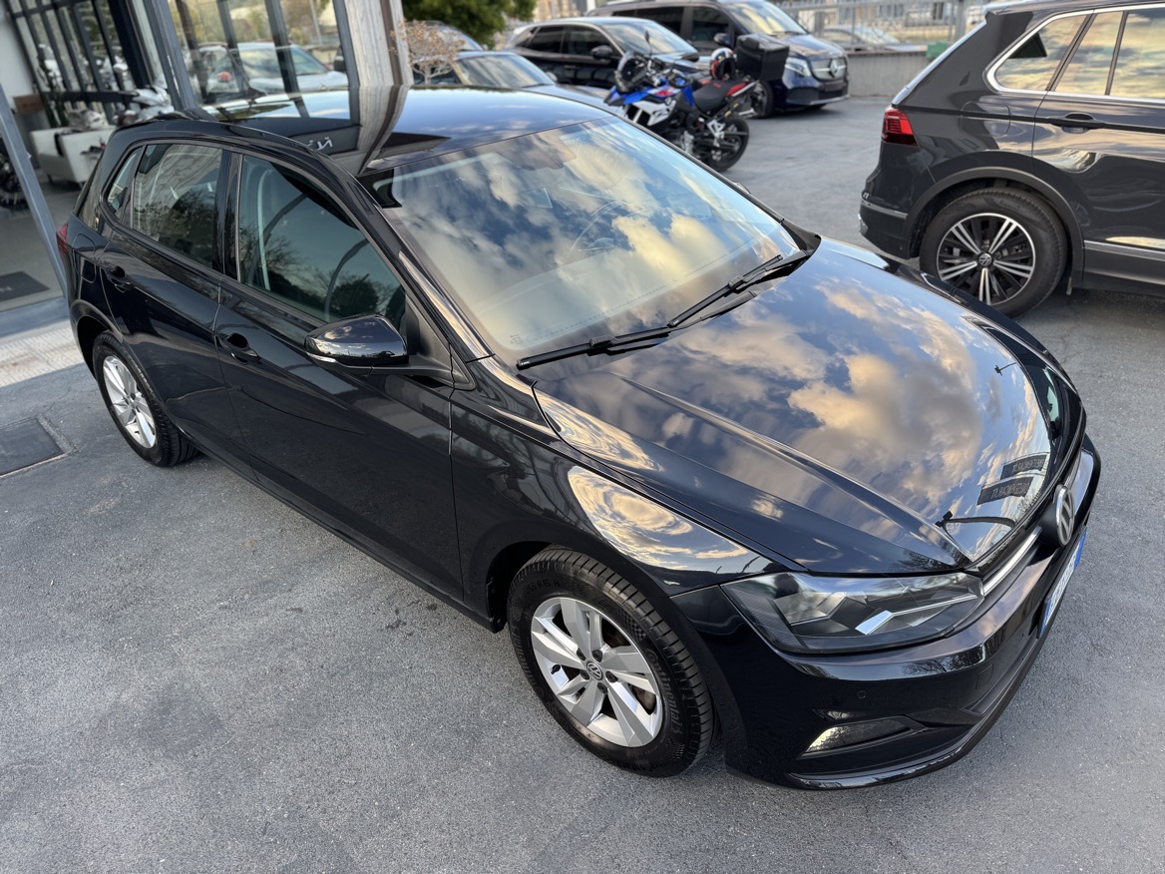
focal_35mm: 24
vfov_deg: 56.8
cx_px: 582
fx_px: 808
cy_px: 437
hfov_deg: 71.6
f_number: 1.78
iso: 64
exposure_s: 1/191
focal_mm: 6.76
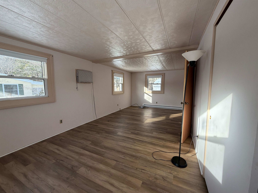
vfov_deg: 85.7
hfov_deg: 102.1
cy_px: 96
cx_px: 129
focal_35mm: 14
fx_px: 104
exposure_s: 1/137
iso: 50
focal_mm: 2.22
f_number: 2.2
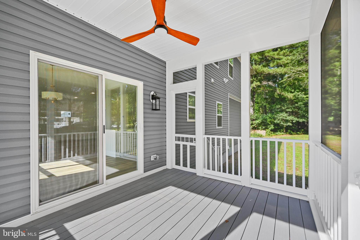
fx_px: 140
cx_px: 180
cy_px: 120
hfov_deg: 104.3
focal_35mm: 14
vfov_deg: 81.2
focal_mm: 14
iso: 250
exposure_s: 1/400
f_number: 4.5
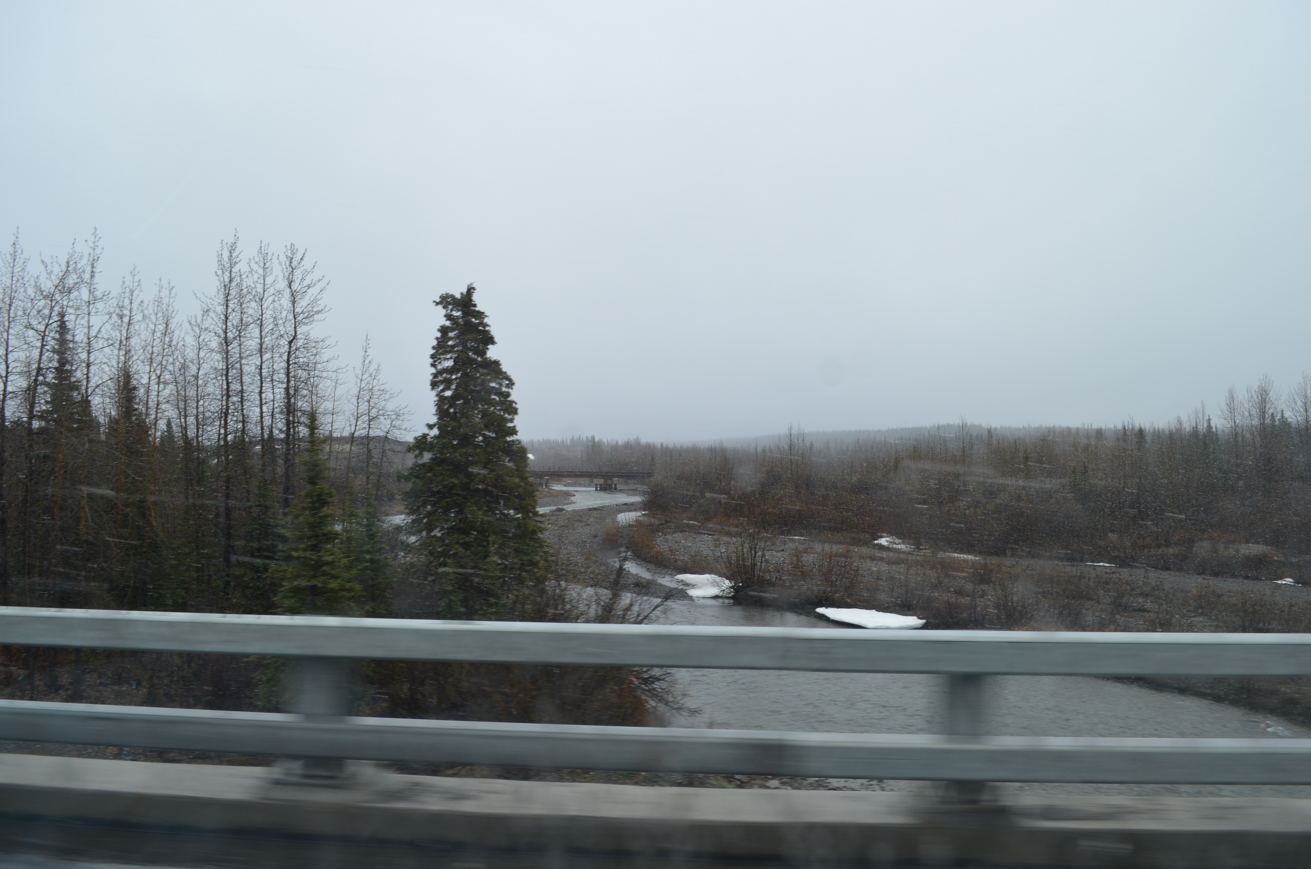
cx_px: 656
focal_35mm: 27
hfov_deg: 67.5
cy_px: 434
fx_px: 981
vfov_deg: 47.7
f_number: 8
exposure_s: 1/200
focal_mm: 18
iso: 200
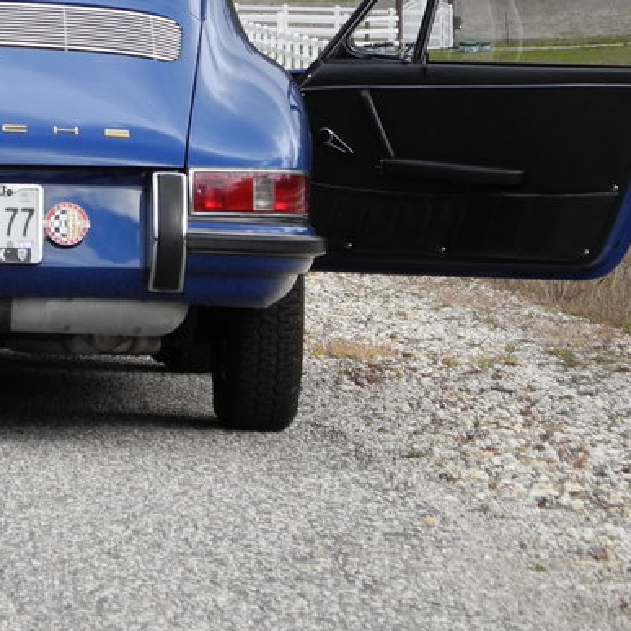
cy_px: 24
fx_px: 4104
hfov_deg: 8.7
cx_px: -60
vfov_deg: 8.7
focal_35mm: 199
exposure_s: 1/302
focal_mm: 18.1
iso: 100
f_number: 4
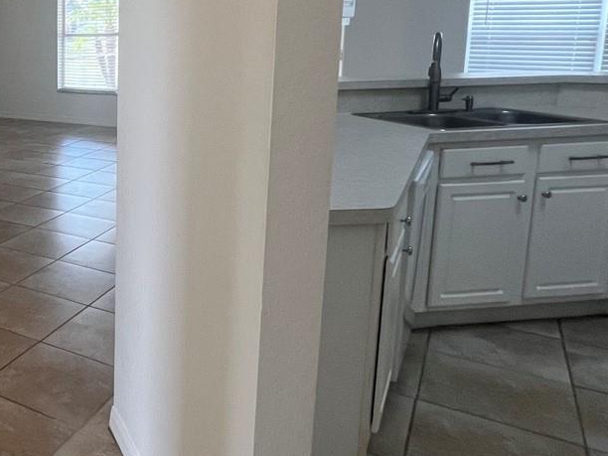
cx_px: -39
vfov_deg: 40.8
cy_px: 125
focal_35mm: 34
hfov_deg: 43.6
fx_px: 597
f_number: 1.8
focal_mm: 1.57
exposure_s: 1/120
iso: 125
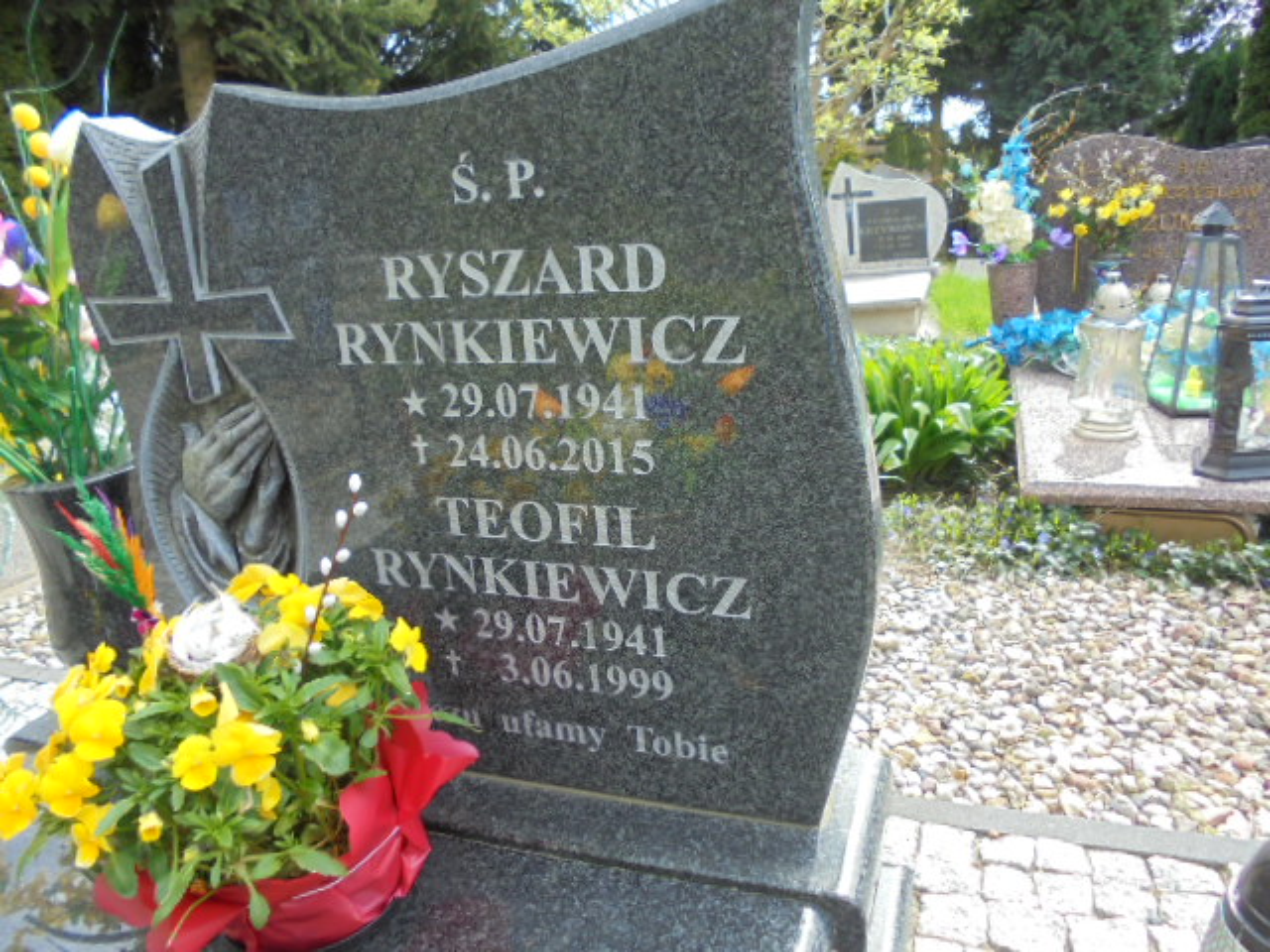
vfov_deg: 53.1
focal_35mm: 26
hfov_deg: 67.3
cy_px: 476
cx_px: 635
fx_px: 954
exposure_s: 1/200
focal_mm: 4.6
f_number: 3.5
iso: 100
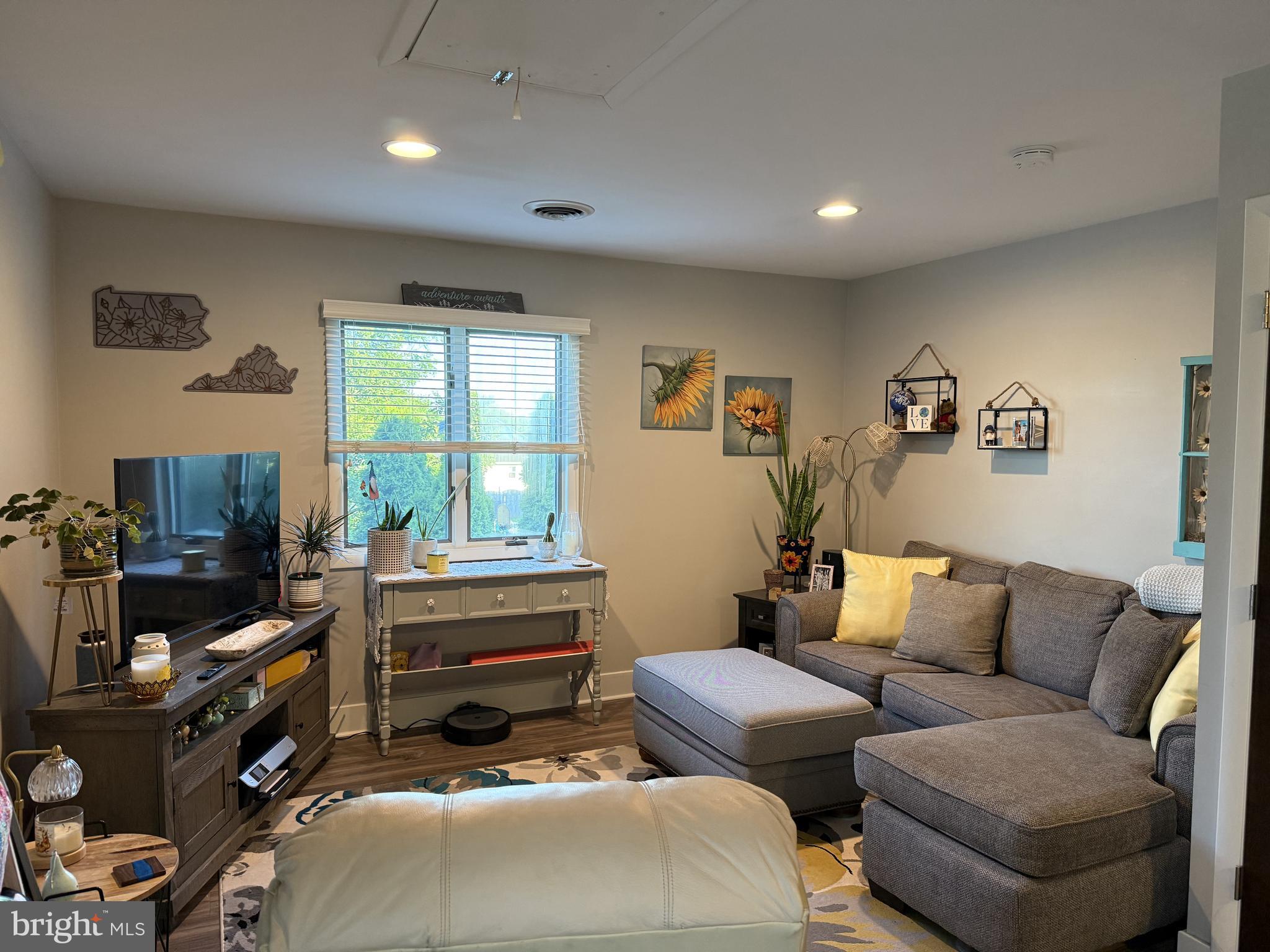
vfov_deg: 56.8
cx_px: 635
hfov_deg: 71.6
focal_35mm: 24
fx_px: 881
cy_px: 476
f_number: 1.78
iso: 250
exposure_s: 1/60
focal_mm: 6.76
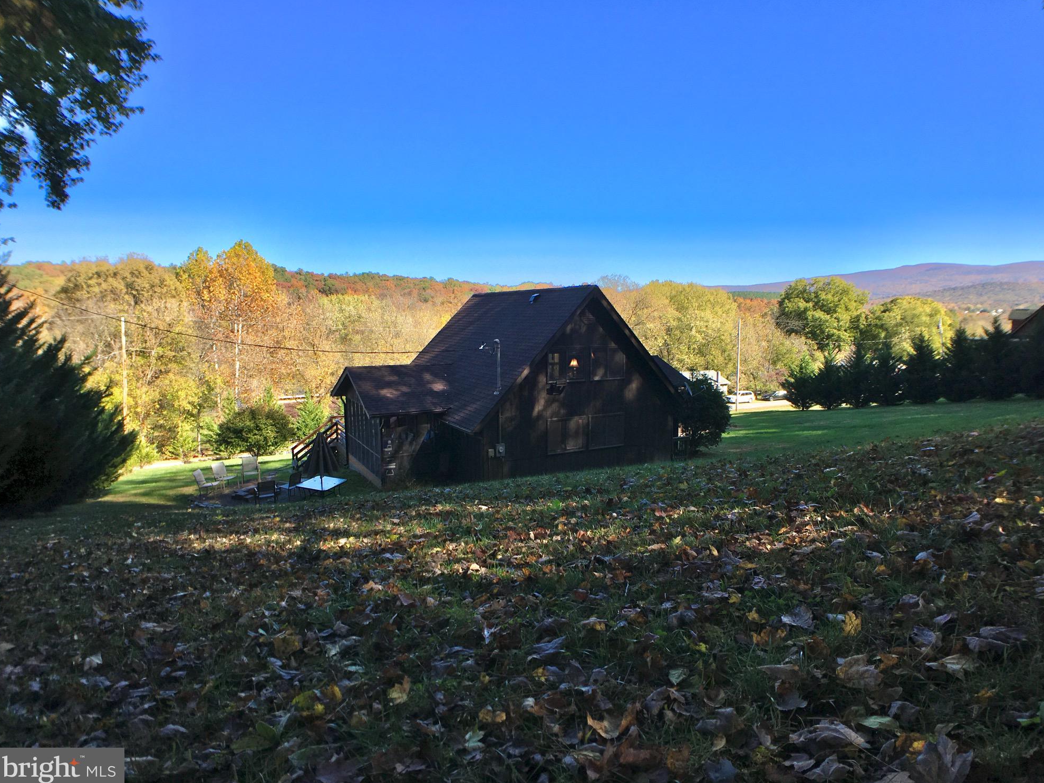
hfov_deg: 60.0
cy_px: 386
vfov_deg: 46.8
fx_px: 905
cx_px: 533
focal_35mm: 30
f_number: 2.2
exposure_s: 1/801
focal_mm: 4.15
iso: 25
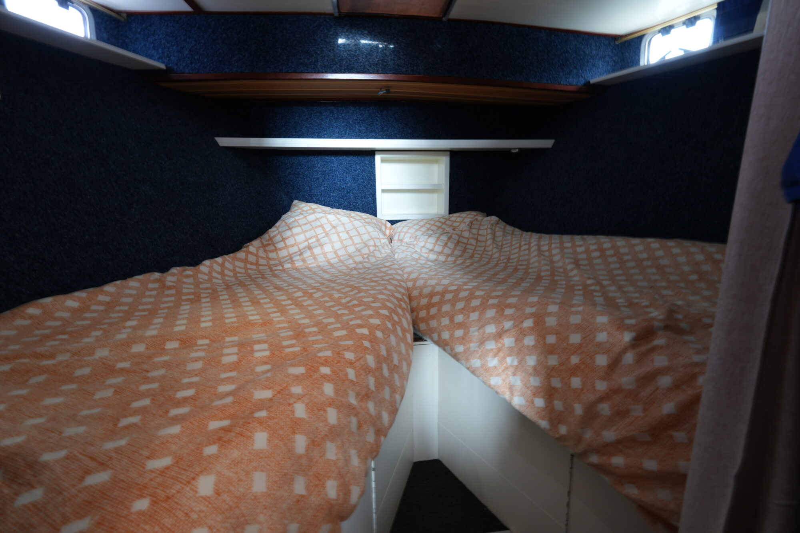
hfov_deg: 97.6
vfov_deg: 74.6
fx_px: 350
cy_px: 266
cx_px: 400
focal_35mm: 16
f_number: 8
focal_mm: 10.5
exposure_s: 1/1.25
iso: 160
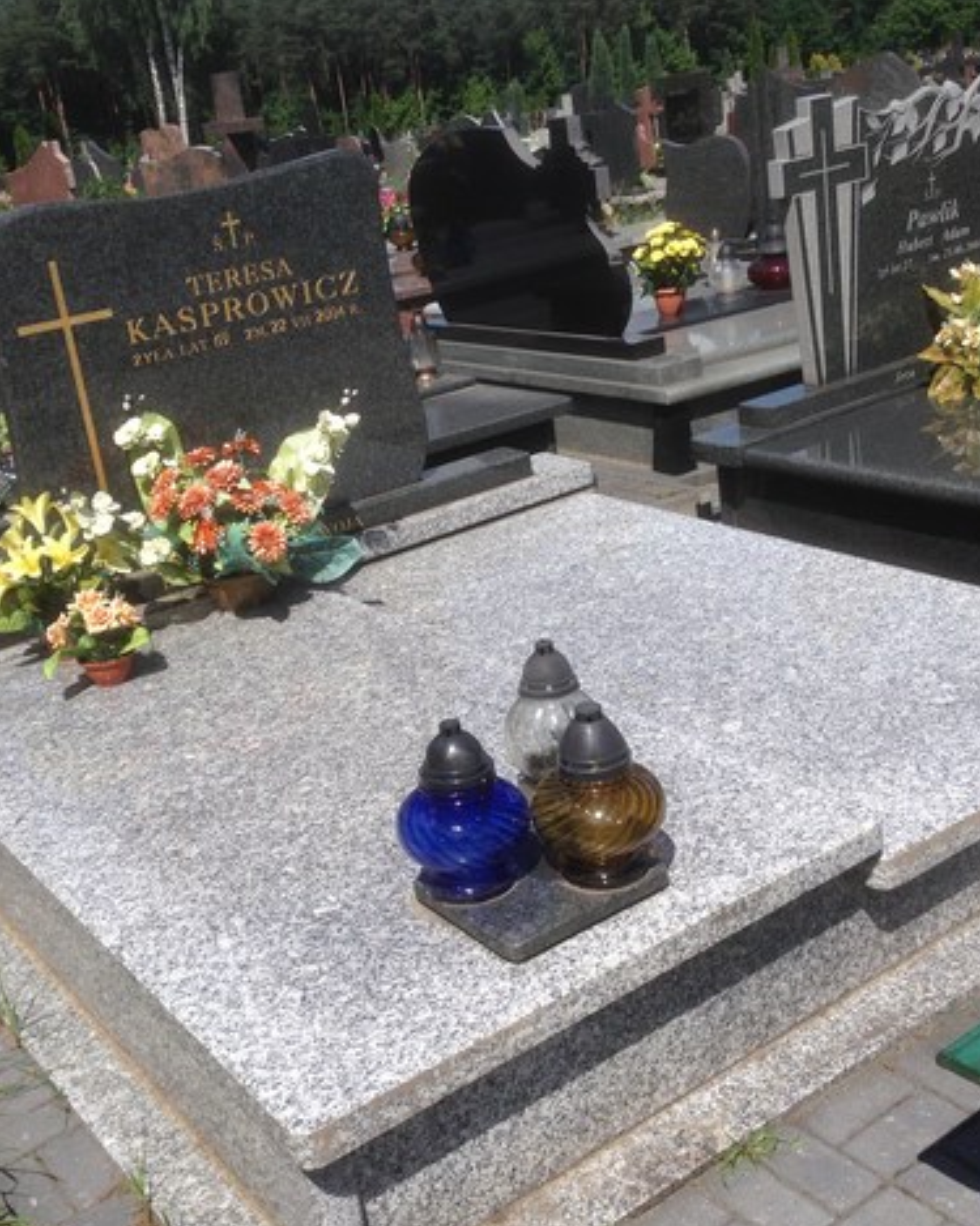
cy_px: 614
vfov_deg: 42.0
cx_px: 455
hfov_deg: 34.1
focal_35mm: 44
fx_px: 1596
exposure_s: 1/2358
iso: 50
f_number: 2.4
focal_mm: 4.12
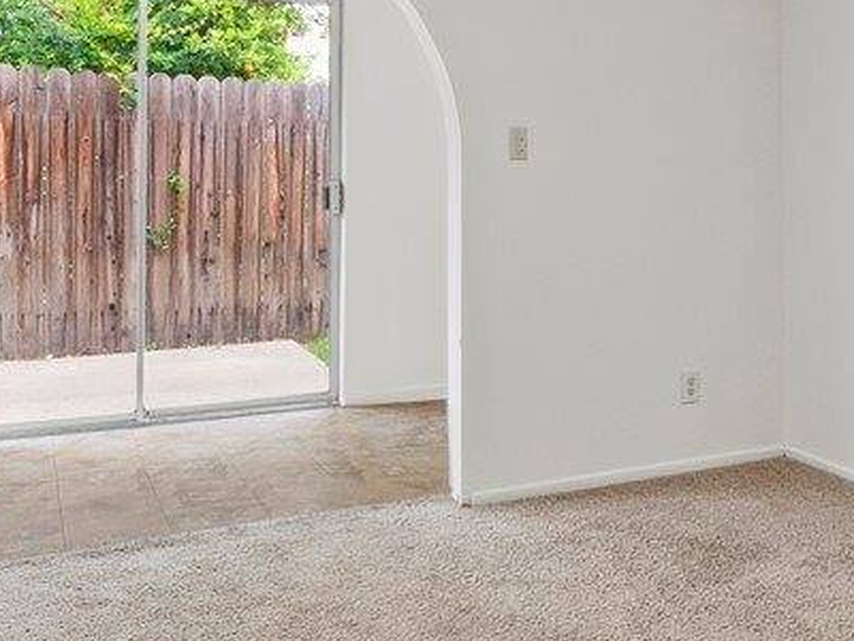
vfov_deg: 34.5
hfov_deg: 44.9
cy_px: 169
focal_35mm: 41
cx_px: 587
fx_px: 1011
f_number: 8
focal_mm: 8
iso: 250
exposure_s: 1/2
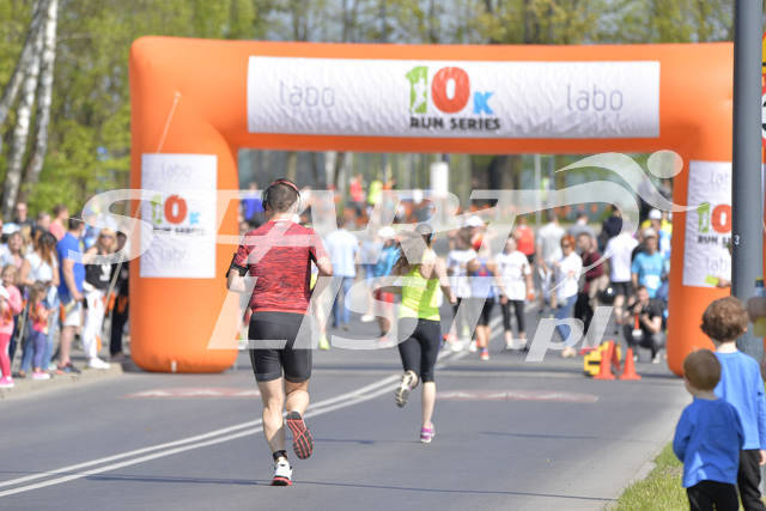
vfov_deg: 4.9
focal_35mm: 280
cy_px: 256
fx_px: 5959
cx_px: 383
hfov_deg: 7.4
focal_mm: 280
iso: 400
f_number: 6.3
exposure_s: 1/2000
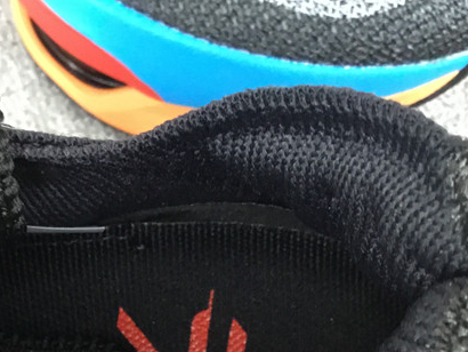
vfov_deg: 20.8
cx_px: 71
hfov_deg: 27.8
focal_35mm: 68
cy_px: 372
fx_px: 920
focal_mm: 3.3
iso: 200
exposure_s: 1/33
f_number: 2.4
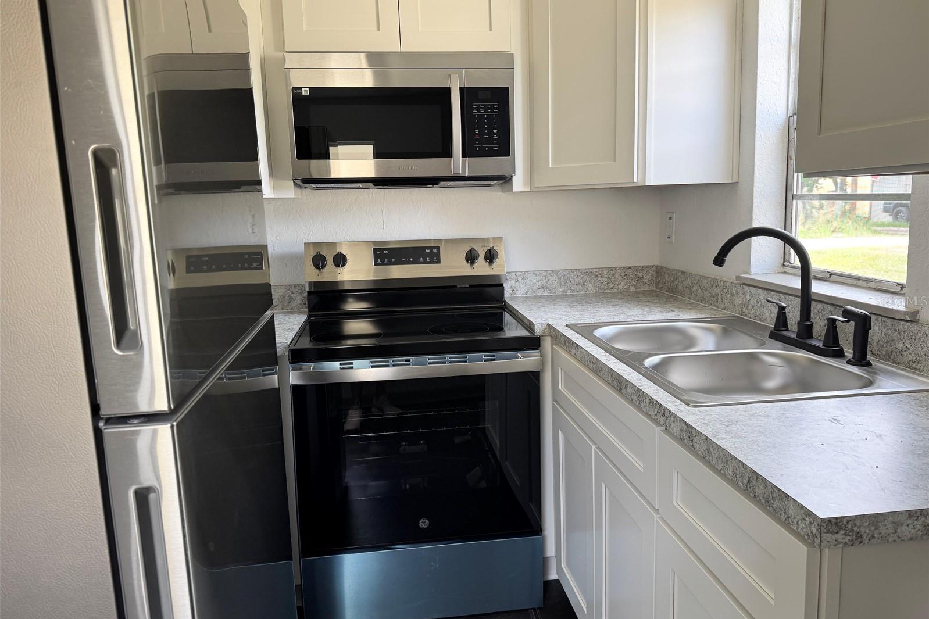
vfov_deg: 51.3
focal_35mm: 25
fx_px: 645
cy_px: 300
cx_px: 464
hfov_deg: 71.5
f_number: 1.78
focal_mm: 6.76
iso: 100
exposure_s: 1/121
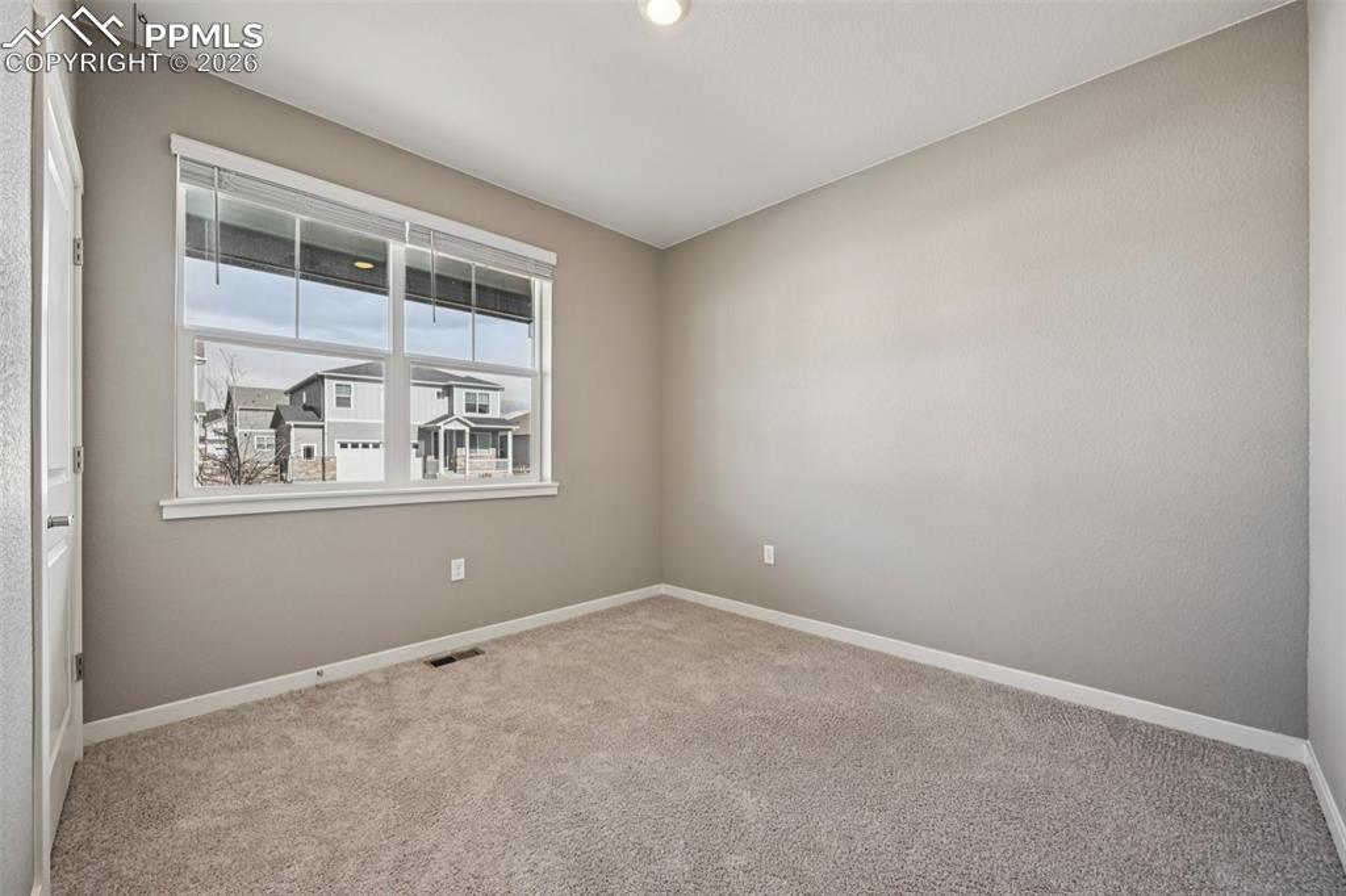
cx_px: 673
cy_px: 448
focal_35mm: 14
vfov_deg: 81.2
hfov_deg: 104.3
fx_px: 523
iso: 110
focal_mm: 14
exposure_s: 1/15
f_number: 8
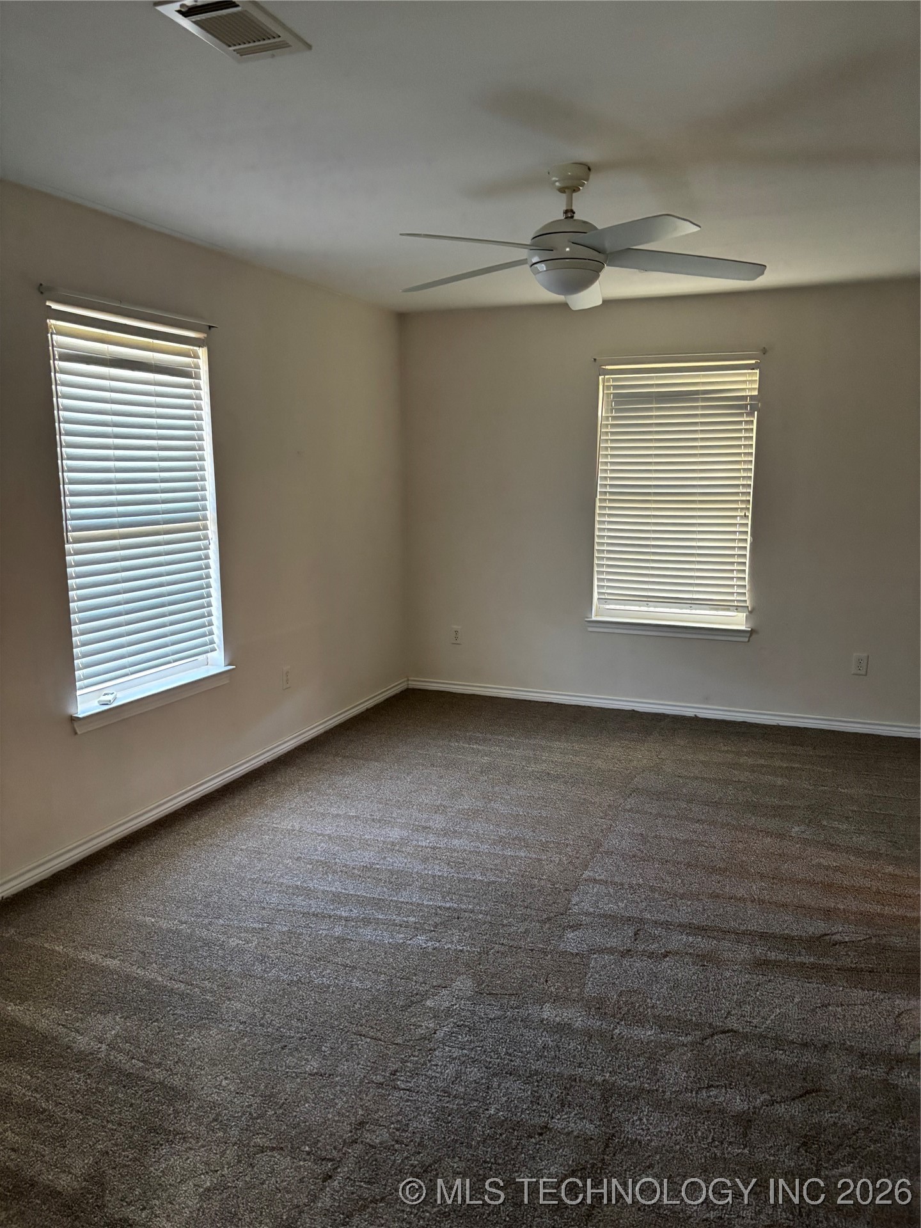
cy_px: 614
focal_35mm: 26
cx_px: 460
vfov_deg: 67.3
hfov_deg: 53.1
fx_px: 922
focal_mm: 5.96
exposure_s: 1/60
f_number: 1.6
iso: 400
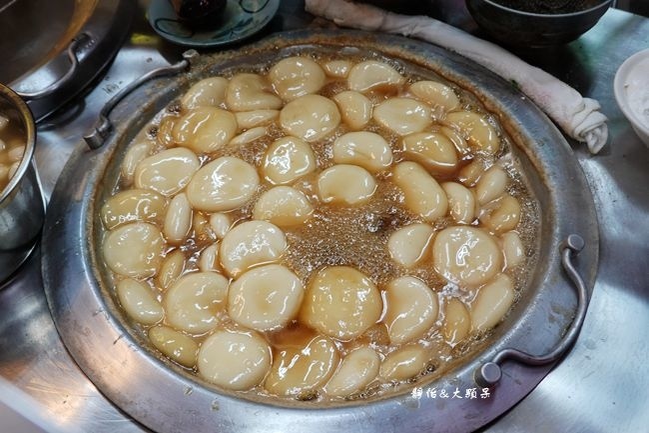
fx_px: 703
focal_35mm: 39
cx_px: 324
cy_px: 216
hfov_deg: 49.6
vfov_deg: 34.2
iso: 320
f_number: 3.5
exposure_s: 1/40
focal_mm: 14.4
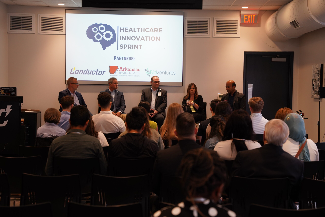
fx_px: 599
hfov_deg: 30.4
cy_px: 108
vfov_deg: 20.5
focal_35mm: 66
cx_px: 162
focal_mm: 66.3
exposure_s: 1/160
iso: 1250
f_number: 4
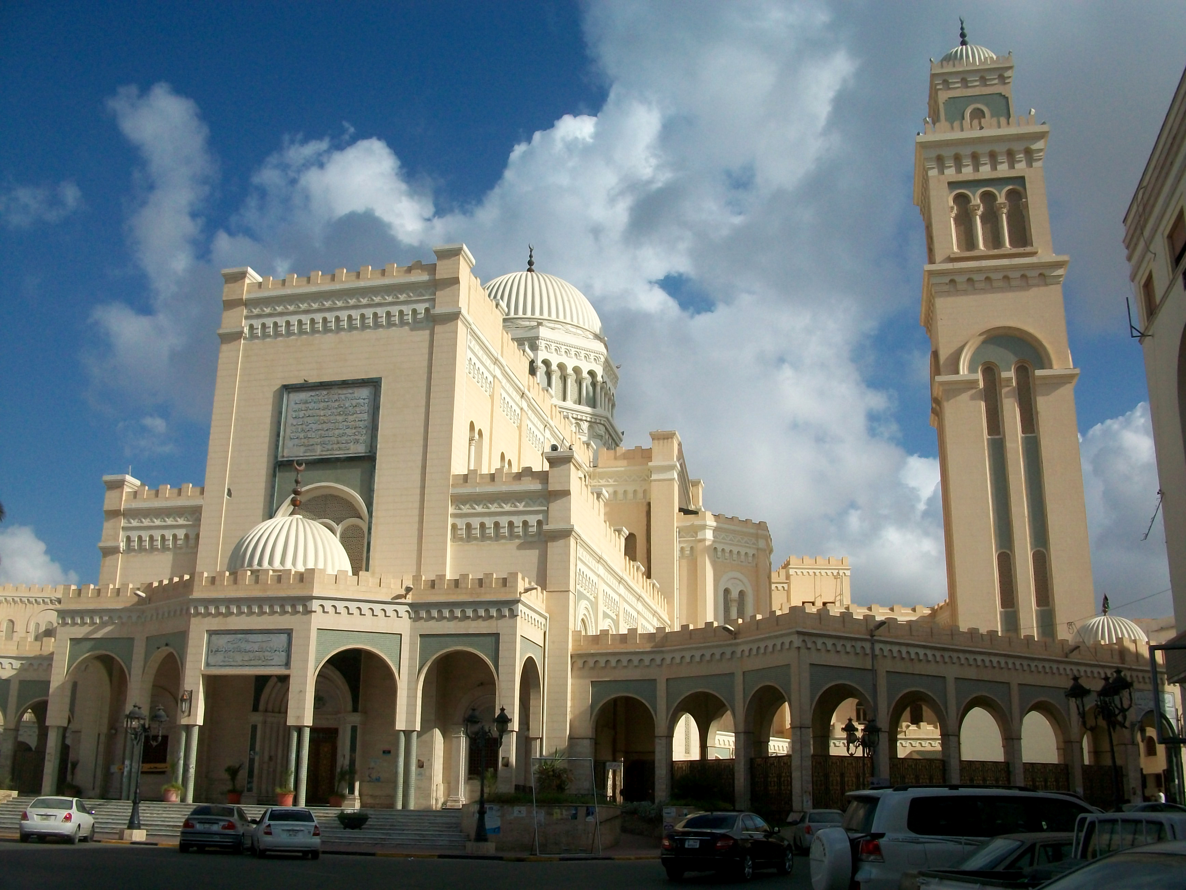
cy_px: 445
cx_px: 593
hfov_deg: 54.0
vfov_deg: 41.8
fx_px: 1165
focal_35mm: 34
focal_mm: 5.7
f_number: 5.5
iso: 80
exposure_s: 1/1000
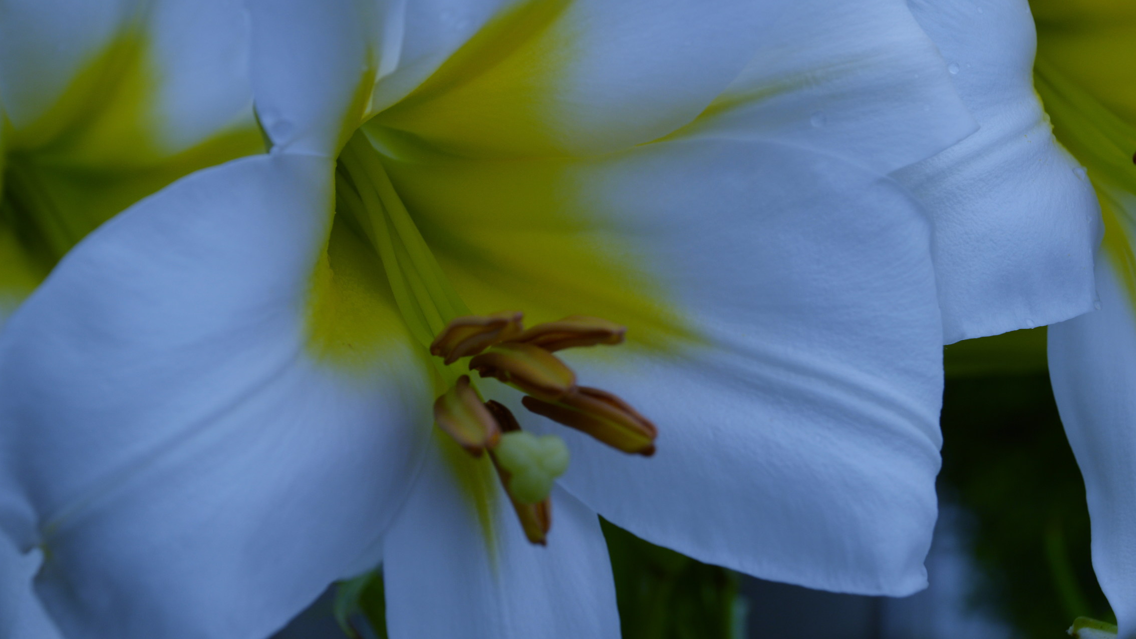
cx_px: 597
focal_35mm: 103
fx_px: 3103
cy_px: 256
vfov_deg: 11.8
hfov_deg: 20.7
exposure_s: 1/250
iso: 180
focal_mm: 62
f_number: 8
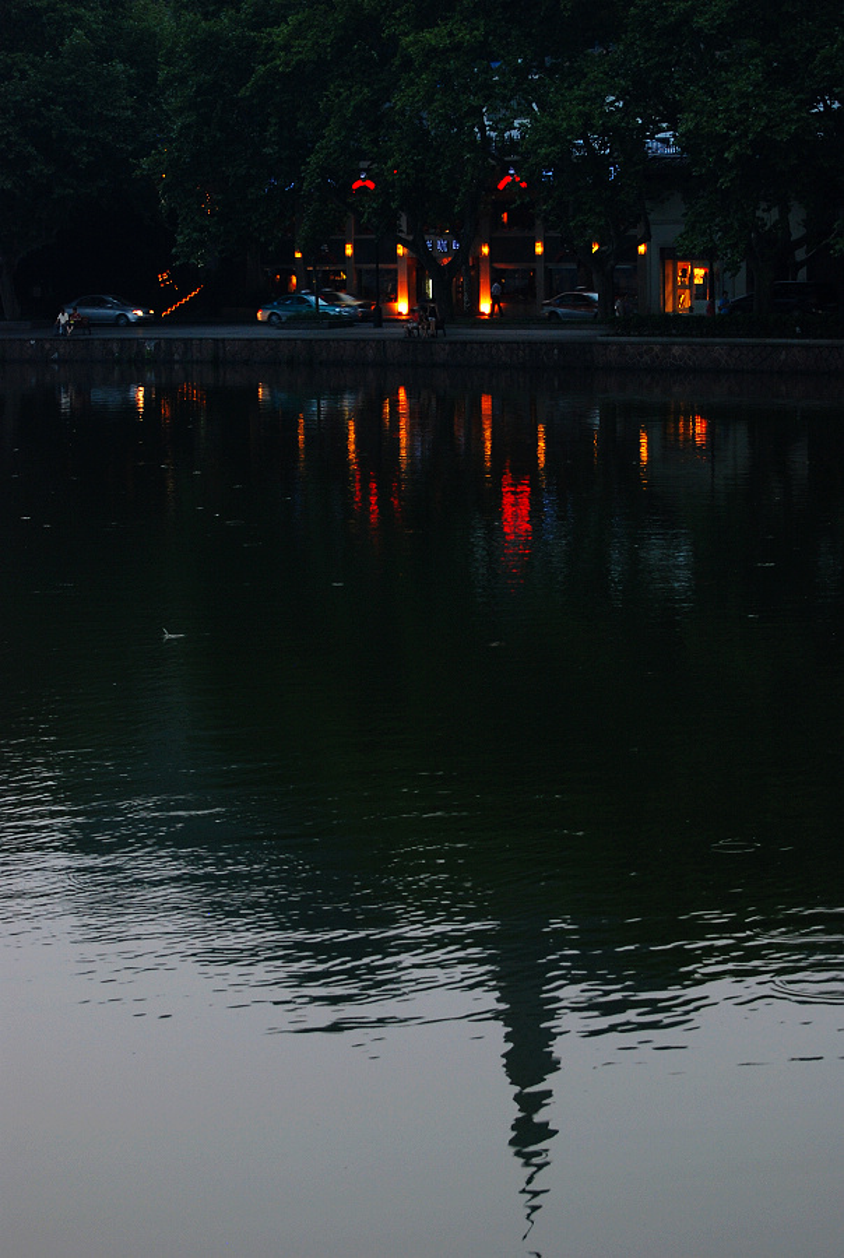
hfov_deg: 13.1
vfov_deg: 19.4
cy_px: 629
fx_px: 3675
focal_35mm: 105
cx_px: 422
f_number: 4.5
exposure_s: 1/25
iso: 200
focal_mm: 70
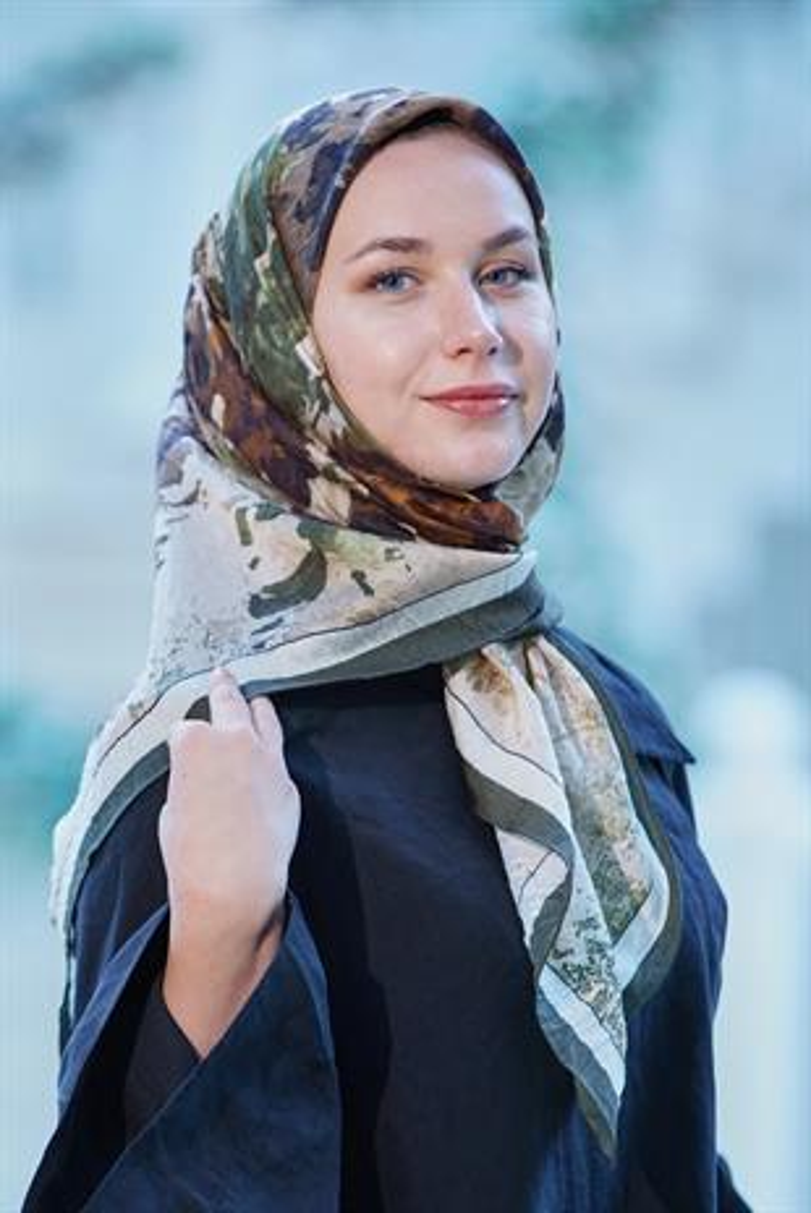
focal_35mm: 170
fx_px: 5736
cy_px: 606
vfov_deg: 12.1
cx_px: 406
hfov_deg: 8.1
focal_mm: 170
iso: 640
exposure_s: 1/200
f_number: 3.5
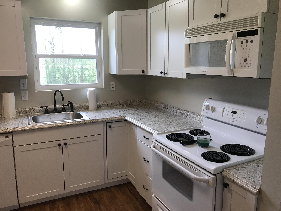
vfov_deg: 49.7
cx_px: 140
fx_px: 227
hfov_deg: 63.4
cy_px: 106
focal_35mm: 28
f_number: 1.8
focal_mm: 3.99
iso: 25
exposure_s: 1/40
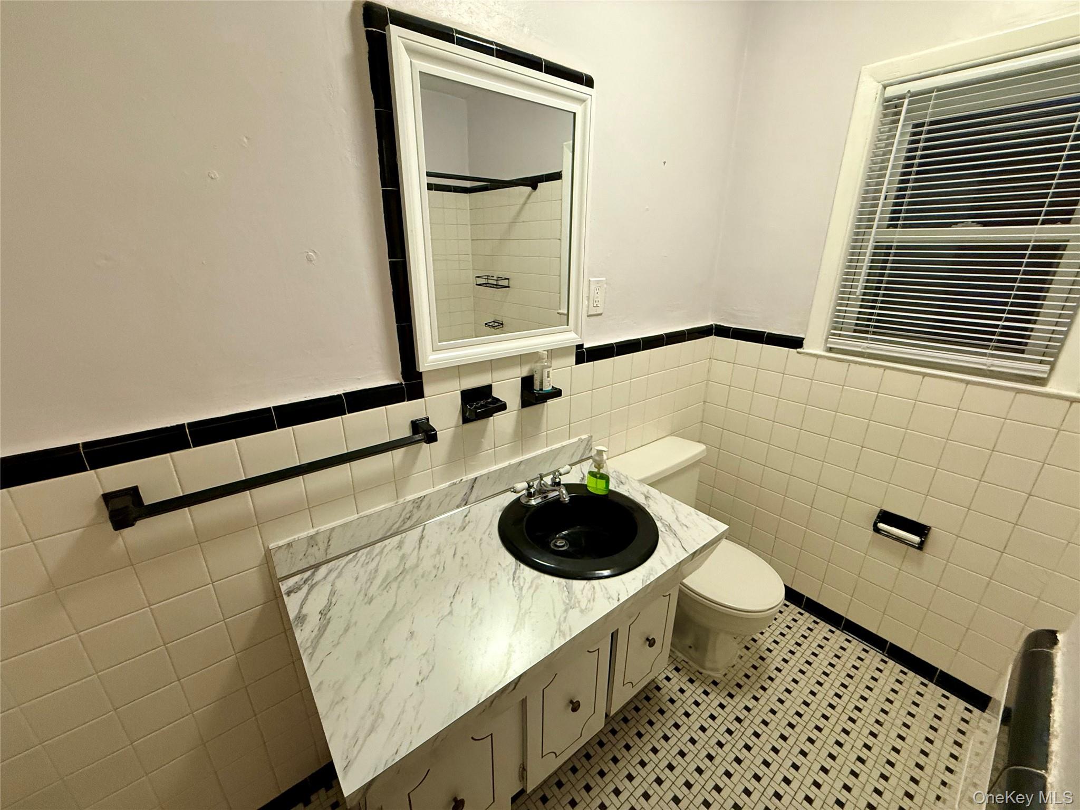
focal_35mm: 14
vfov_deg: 85.7
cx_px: 540
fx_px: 437
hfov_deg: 102.1
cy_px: 405
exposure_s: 1/60
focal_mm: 2.22
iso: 400
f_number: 2.2
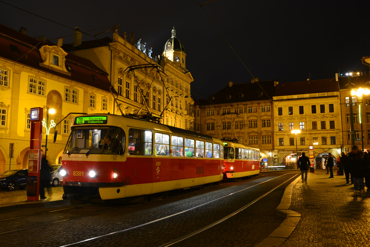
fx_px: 339
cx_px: 185
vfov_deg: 40.0
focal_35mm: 33
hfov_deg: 57.2
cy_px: 124
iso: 200
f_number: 5.6
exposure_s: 1/1.3
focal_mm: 22
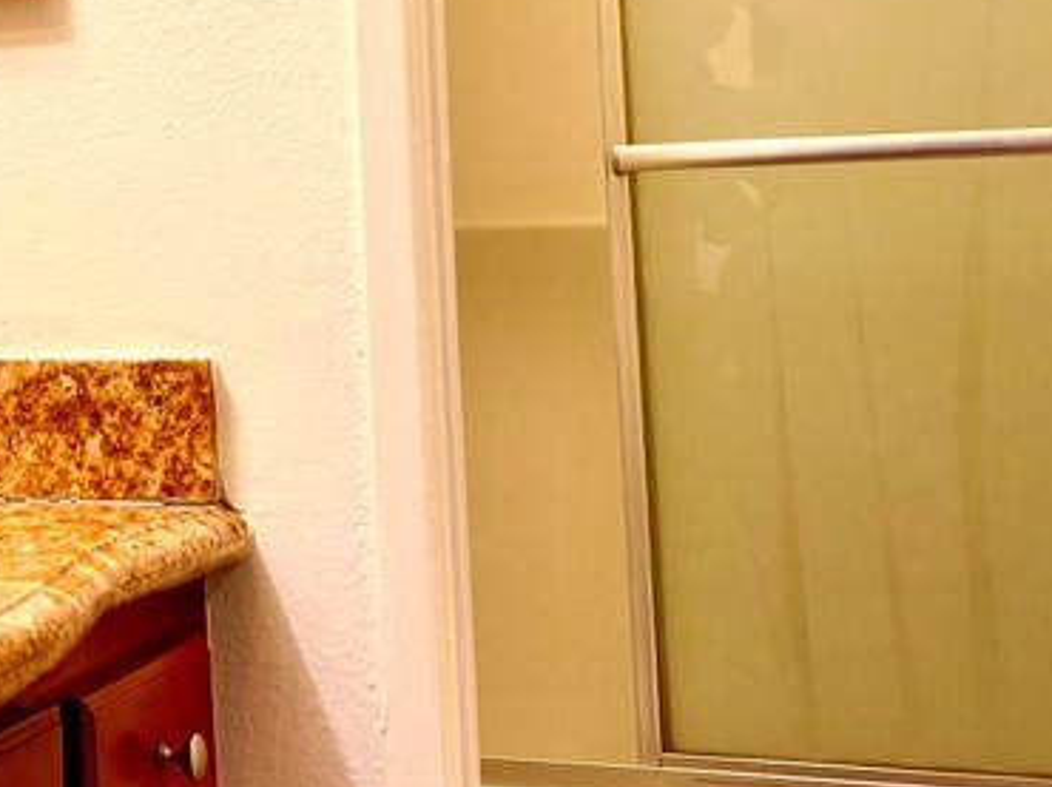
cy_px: 26
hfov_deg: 25.4
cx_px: -65
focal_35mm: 72
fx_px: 2187
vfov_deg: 19.9
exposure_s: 1/120
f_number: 1.6
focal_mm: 5.96
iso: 125
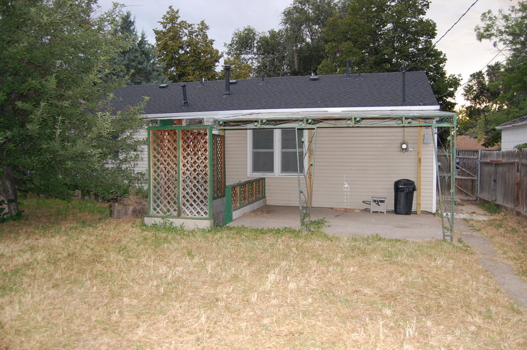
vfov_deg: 47.9
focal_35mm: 27
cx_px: 264
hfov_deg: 67.4
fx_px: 395
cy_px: 175
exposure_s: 1/60
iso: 640
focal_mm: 18
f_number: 4
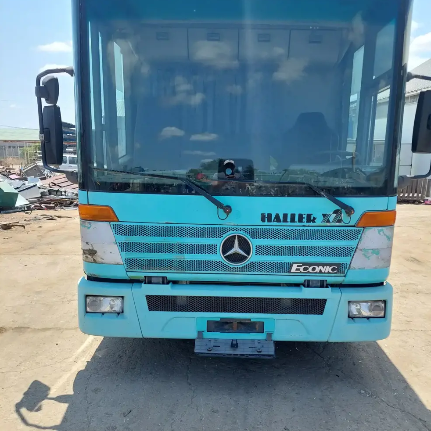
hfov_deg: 54.0
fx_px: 423
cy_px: 237
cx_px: 219
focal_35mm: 30
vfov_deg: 53.9
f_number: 1.8
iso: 40
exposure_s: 1/664
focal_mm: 5.23
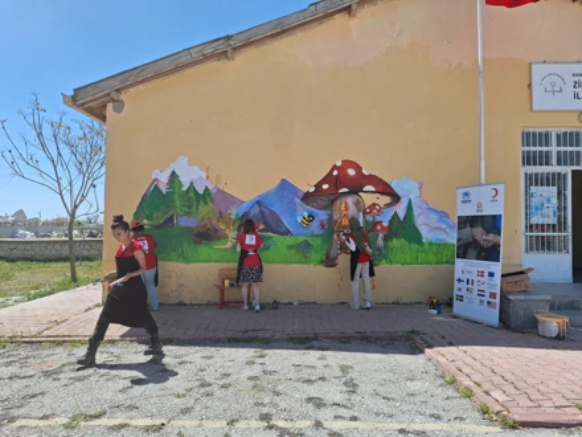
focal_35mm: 23
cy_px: 218
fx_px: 387
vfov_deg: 58.9
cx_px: 291
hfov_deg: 73.9
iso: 40
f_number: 1.8
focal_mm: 5.54
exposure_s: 1/2915
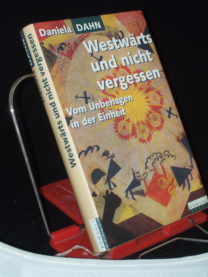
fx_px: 657
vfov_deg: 23.8
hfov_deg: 18.0
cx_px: 104
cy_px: 138
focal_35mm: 82
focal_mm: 13.6
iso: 80
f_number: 4
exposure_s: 1/80
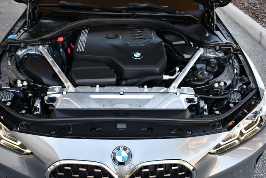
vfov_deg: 36.9
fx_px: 266
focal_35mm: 36
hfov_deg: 53.1
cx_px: 133
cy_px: 89
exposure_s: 1/250
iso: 450
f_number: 3.5
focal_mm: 18
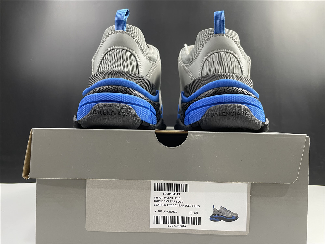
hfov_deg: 67.3
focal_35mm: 26
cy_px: 122
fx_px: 244
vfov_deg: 53.1
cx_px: 162
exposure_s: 1/60
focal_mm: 4.2
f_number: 1.6
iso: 125
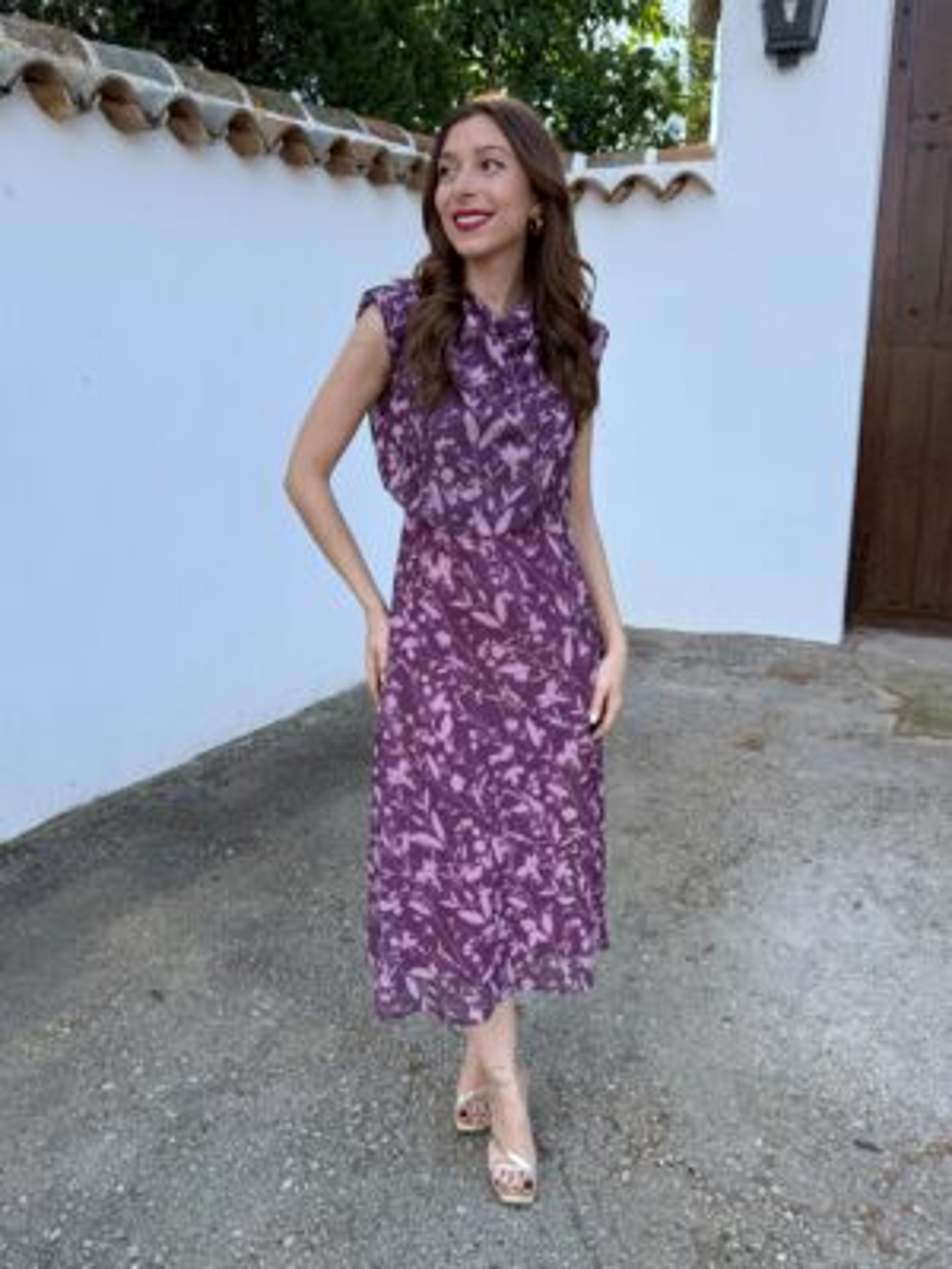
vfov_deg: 71.6
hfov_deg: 56.8
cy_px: 634
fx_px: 880
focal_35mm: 24
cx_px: 476
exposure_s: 1/920
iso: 80
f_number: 1.78
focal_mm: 6.76
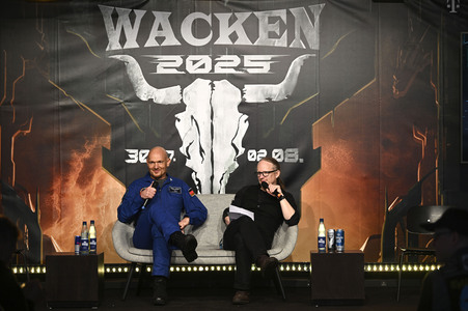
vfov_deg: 11.4
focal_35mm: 120
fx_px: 1559
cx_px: 234
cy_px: 156
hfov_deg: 17.1
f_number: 2.8
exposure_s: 1/320
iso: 360
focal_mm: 120
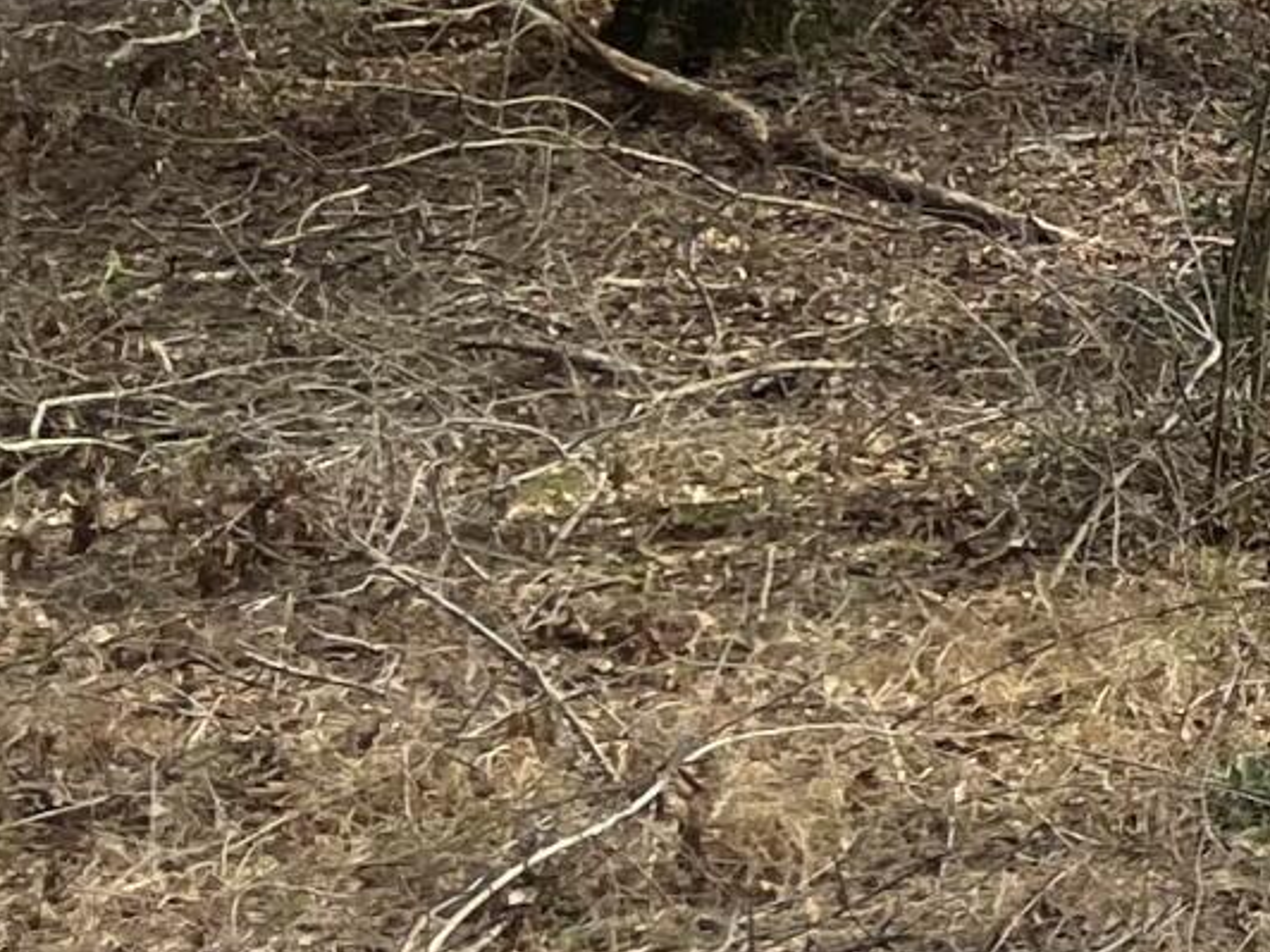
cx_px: 3342
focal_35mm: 141
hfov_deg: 11.0
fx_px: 5173
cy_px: 181
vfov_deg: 10.5
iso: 32
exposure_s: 1/994
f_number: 1.6
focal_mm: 5.1
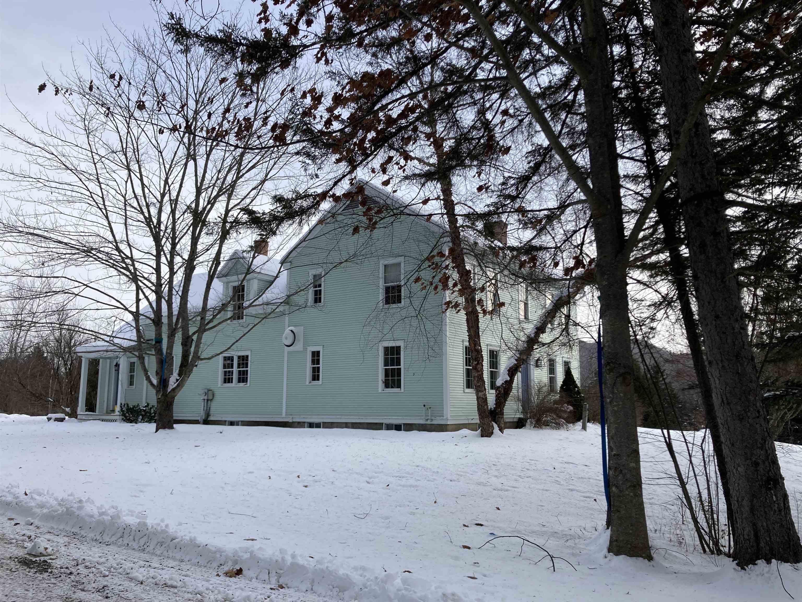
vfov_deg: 49.7
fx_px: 649
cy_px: 301
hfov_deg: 63.4
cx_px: 401
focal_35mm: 28
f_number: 1.8
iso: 20
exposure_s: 1/1297
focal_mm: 3.99
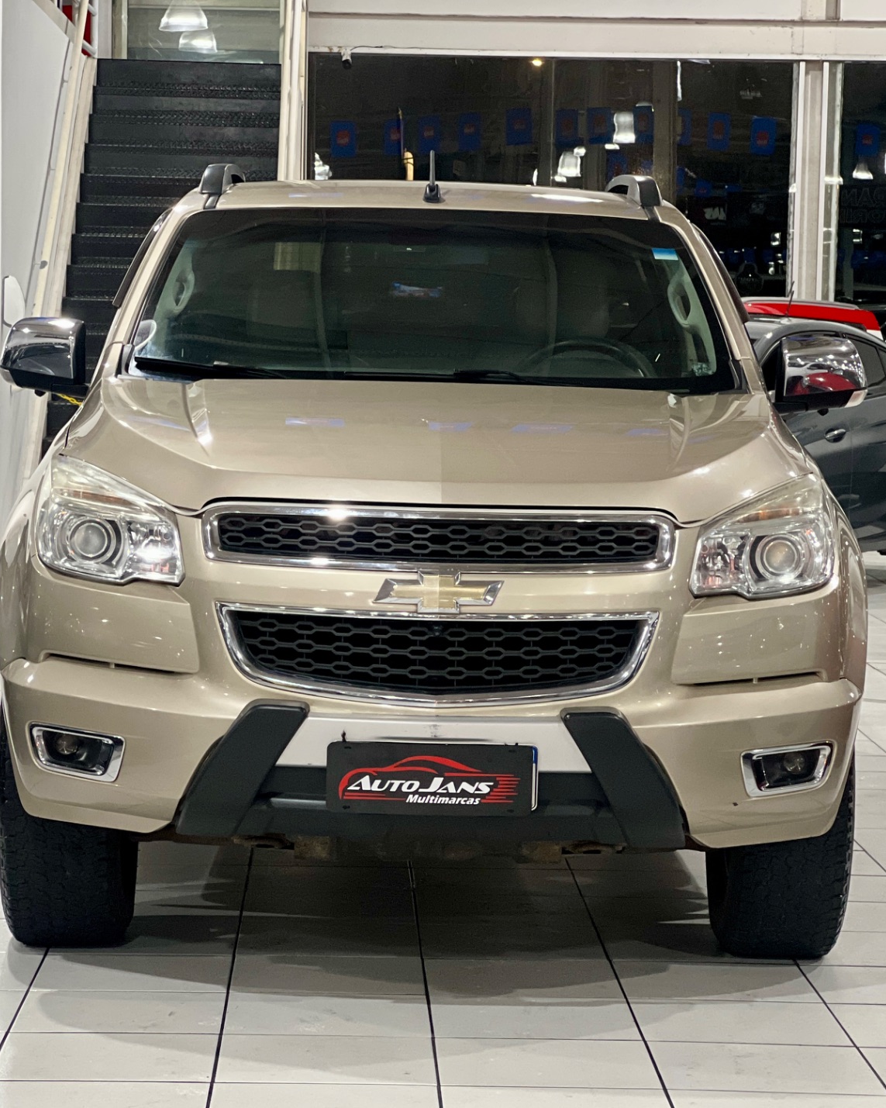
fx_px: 3311
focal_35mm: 101
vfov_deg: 19.0
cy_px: 557
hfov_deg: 15.2
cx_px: 409
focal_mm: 9
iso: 320
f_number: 2.8
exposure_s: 1/40
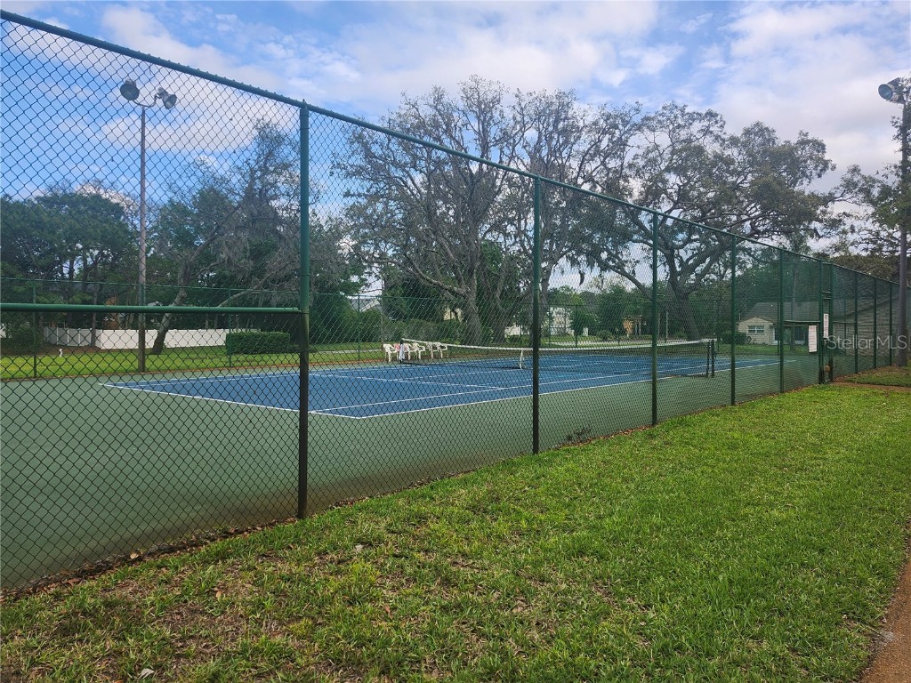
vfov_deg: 58.9
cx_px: 456
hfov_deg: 73.9
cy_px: 342
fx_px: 605
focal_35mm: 23
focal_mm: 5.54
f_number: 1.8
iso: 25
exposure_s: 1/885
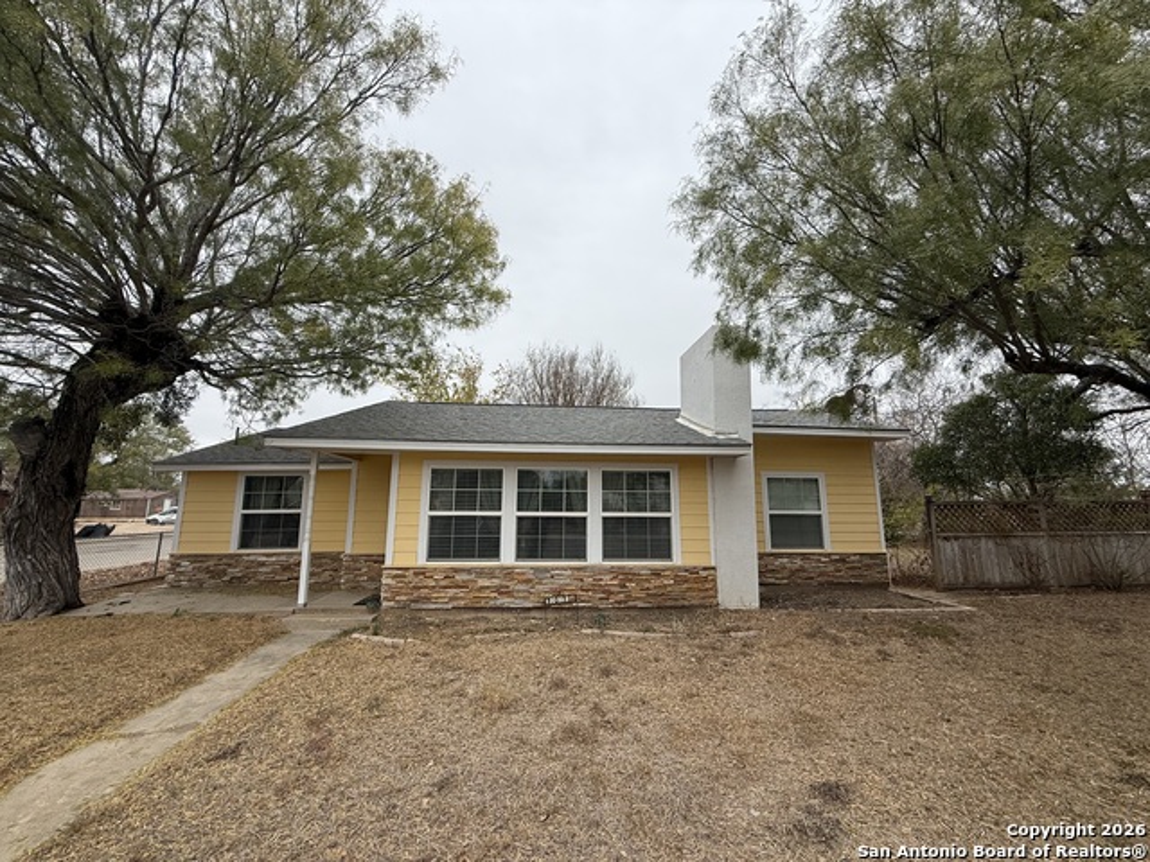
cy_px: 431
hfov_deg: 102.1
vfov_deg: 85.7
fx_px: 465
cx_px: 575
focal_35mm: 14
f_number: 2.2
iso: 50
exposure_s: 1/709
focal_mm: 2.22
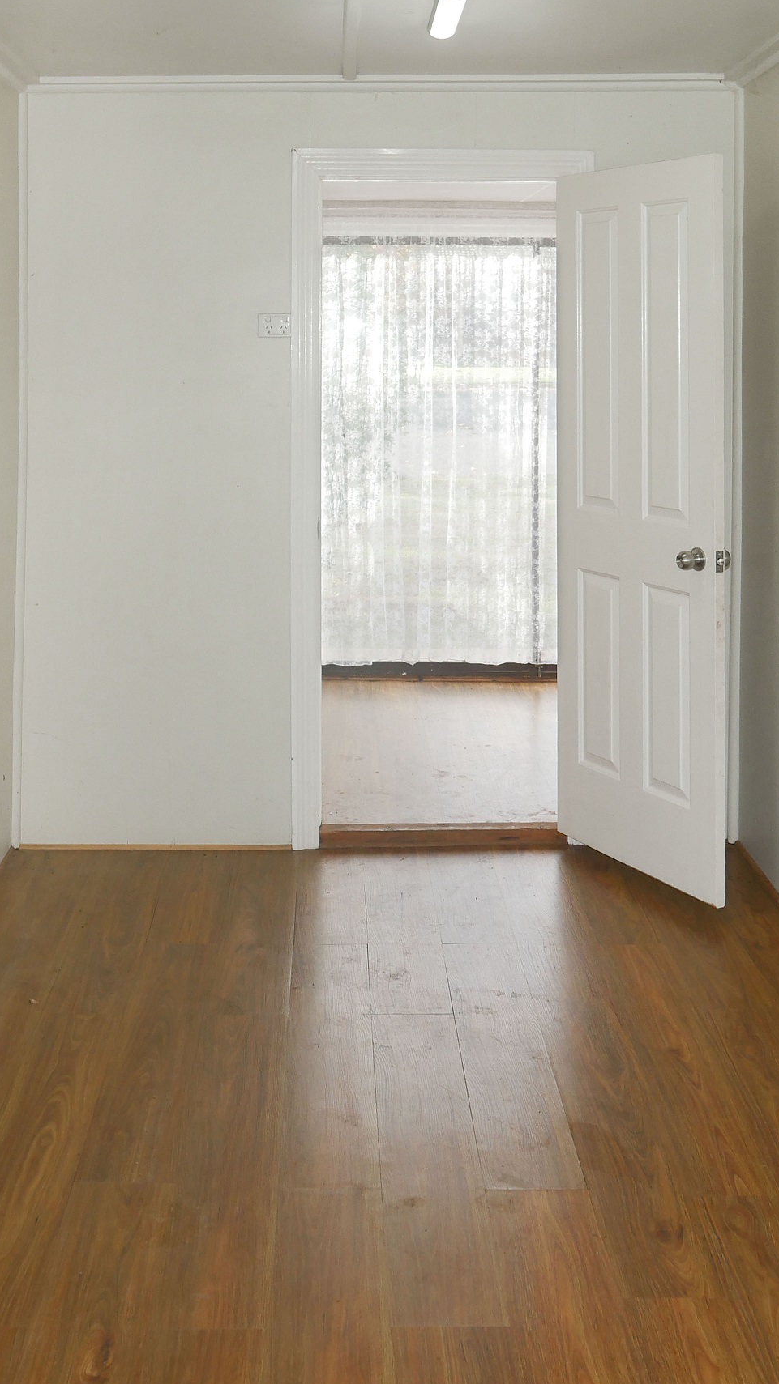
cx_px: 357
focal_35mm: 41
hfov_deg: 29.0
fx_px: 1506
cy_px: 693
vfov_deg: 49.4
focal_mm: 14
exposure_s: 1/160
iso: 200
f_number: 4.5
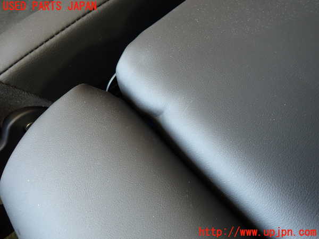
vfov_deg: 54.9
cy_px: 120
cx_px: 160
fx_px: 230
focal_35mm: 25
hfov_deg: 69.4
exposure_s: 1/30
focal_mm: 4.5
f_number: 2
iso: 200
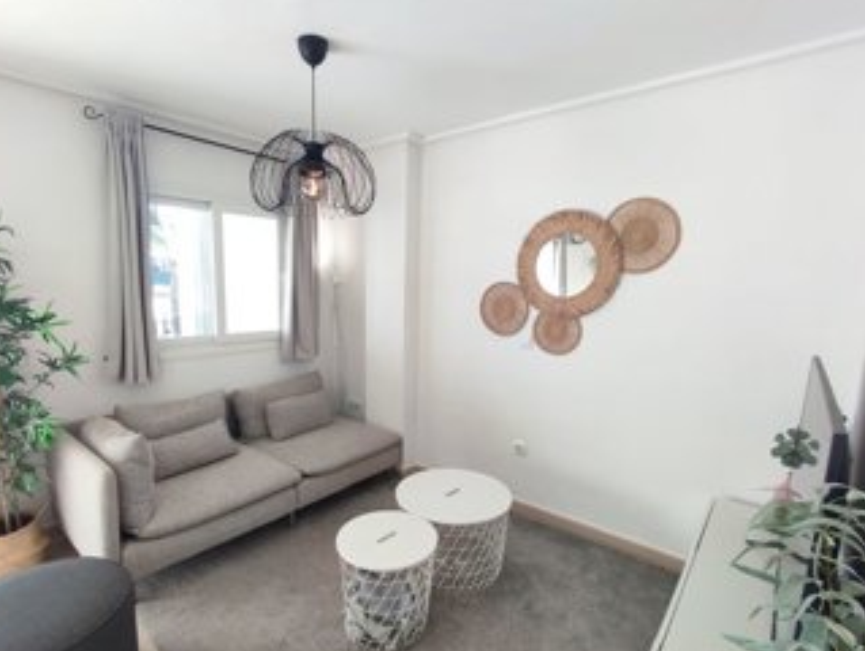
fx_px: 450
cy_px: 347
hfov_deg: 87.6
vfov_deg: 71.6
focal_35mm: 18
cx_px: 408
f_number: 2.2
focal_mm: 1.65
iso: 87
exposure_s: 1/100
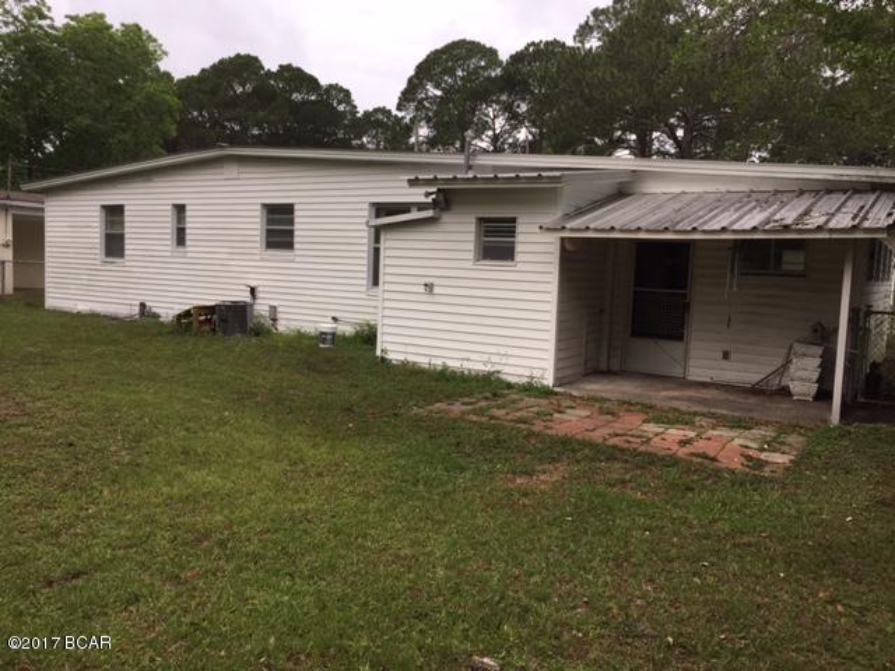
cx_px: 448
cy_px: 336
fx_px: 750
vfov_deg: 48.2
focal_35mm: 29
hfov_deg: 61.7
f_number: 2.2
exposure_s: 1/494
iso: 32
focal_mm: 4.15
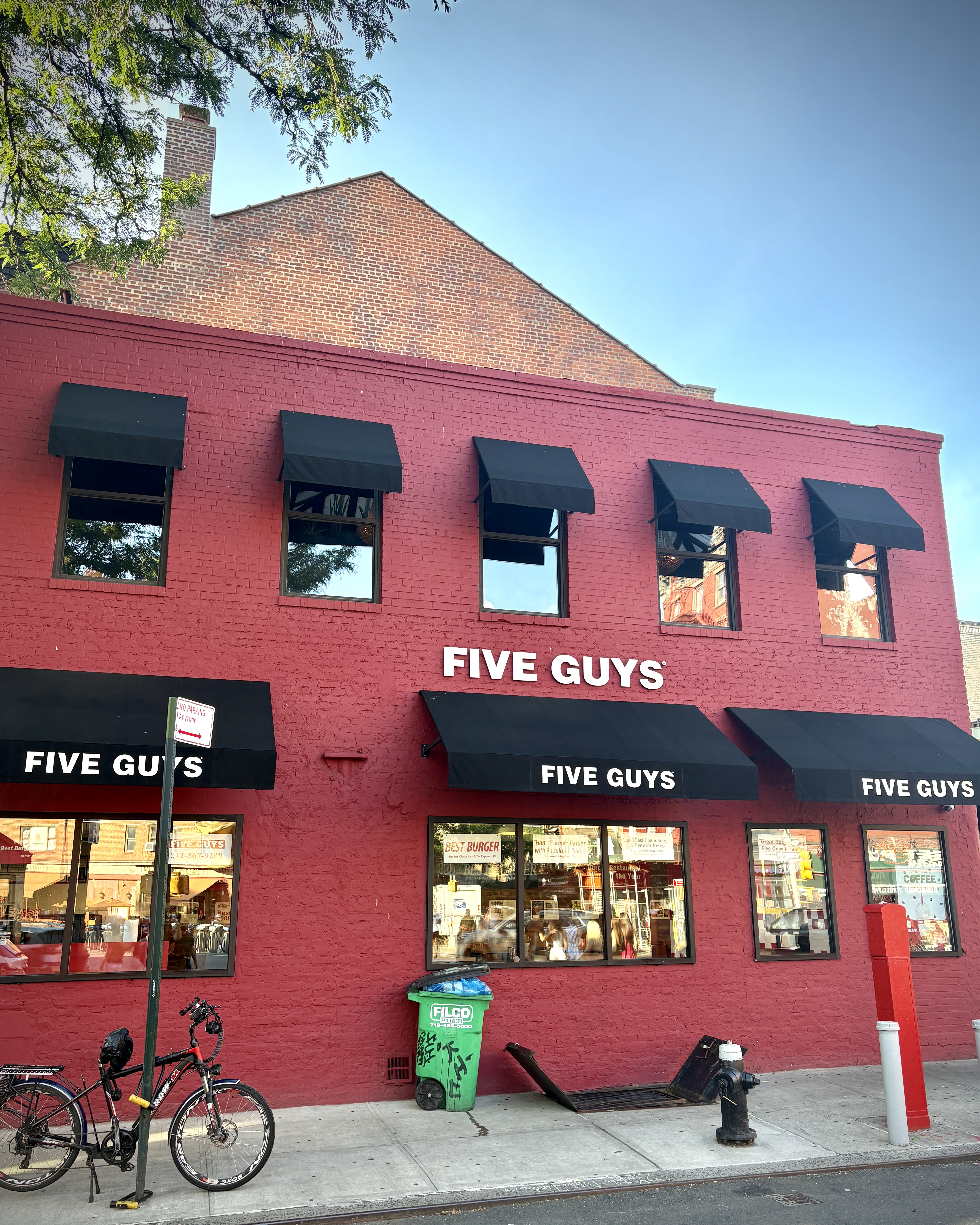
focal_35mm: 28
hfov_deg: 51.5
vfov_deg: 62.1
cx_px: 492
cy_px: 656
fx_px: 1015
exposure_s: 1/294
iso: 40
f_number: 1.6
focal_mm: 5.96
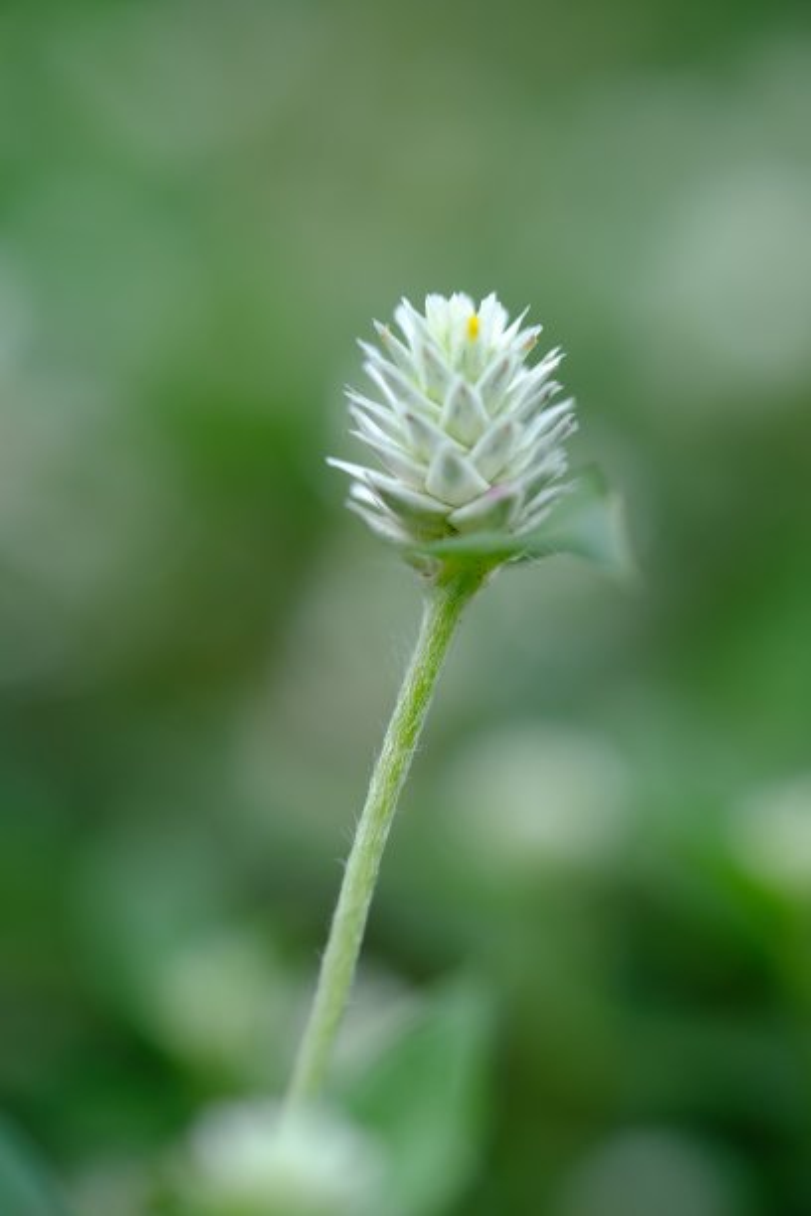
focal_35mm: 90
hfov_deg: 15.2
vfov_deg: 22.6
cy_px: 608
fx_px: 3041
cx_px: 406
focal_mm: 60
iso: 250
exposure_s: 1/210
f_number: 2.8
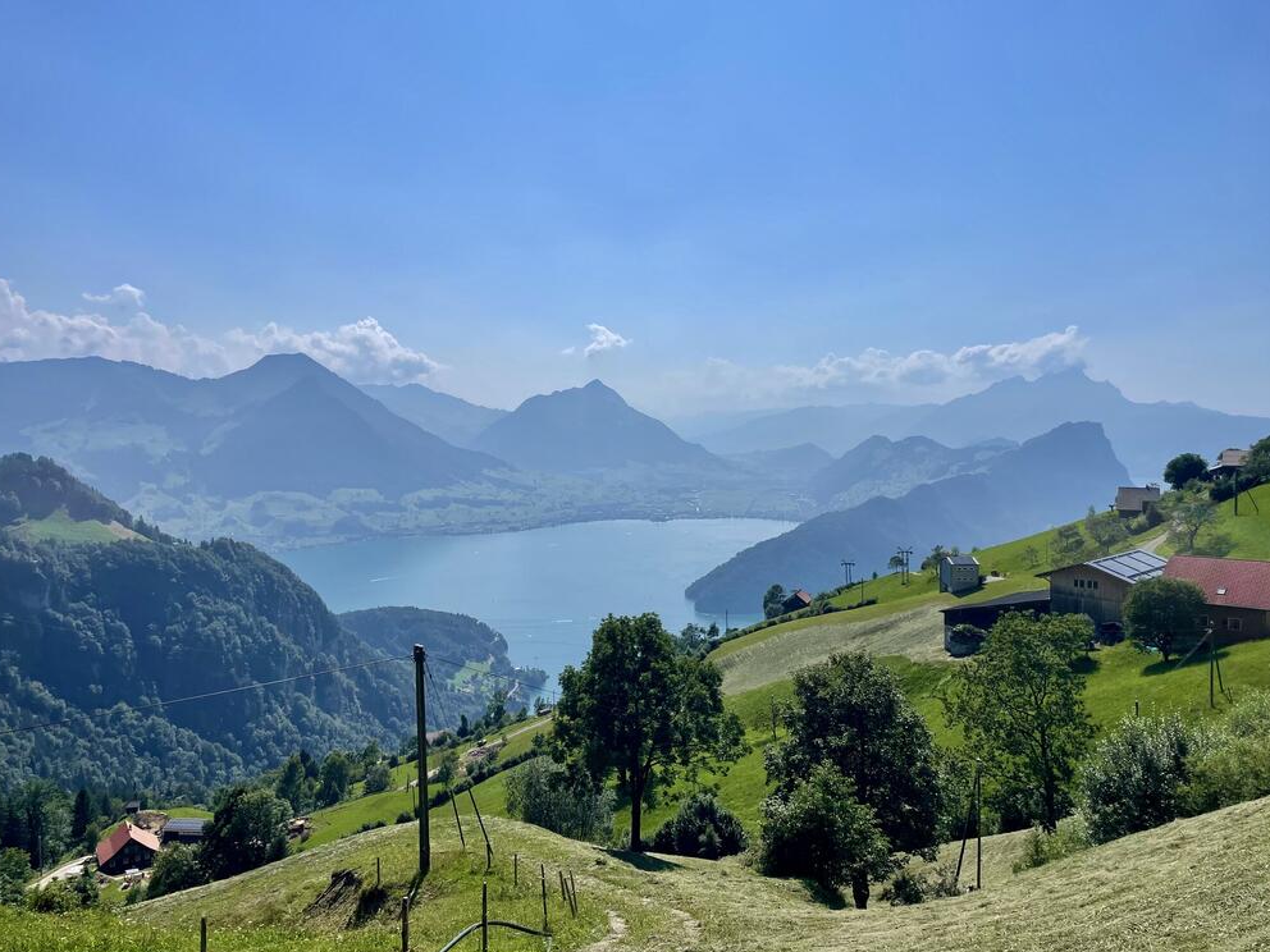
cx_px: 627
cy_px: 493
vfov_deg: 51.3
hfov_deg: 65.3
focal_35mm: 27
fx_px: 991
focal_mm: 4.2
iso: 32
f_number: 1.6
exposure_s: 1/9804
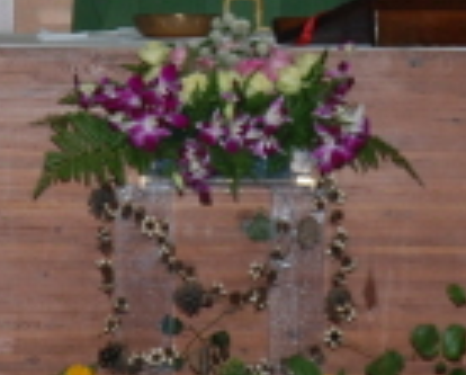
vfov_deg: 3.8
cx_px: 243
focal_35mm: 403
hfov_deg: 4.8
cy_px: -133
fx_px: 5576
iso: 200
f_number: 4.5
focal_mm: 55
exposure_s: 1/60
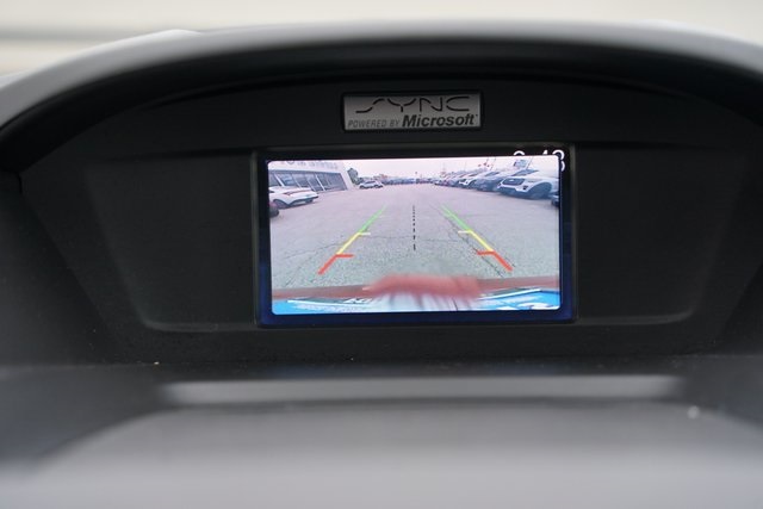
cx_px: 382
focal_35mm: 101
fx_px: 2141
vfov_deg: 13.6
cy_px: 254
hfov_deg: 20.2
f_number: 4.5
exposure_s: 1/125
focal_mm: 101
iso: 1000
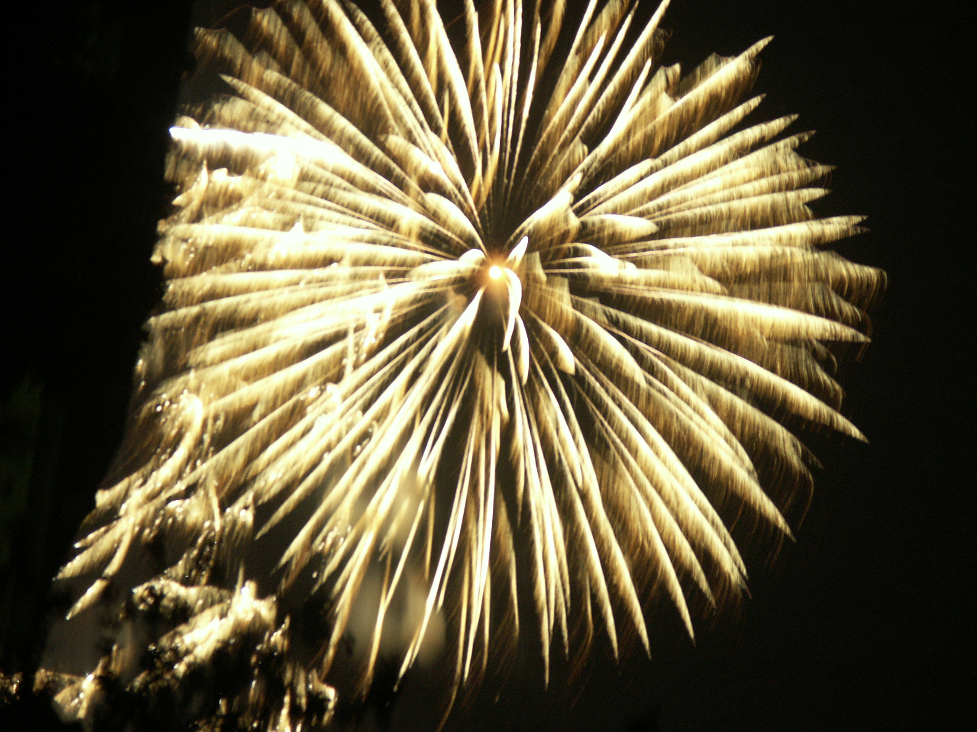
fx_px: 5645
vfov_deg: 7.4
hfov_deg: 9.9
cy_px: 366
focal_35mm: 200
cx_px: 488
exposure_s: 2
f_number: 3.5
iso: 100
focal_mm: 50.69
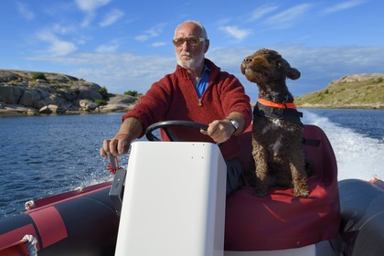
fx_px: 373
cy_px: 128
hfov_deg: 54.4
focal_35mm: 35
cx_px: 192
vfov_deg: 37.9
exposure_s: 1/640
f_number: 7.1
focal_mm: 35
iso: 200
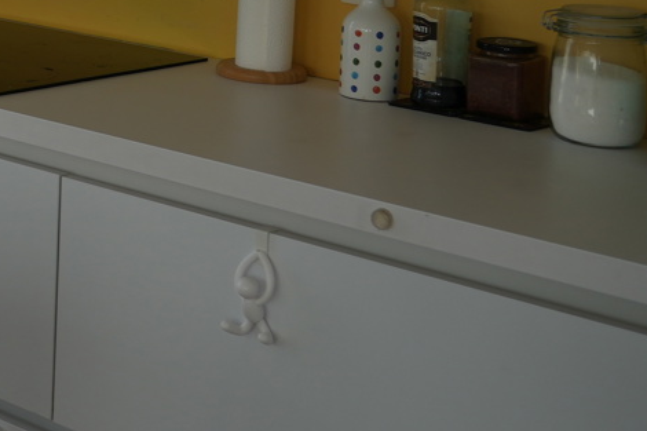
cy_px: -175
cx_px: -494
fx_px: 1653
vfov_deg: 14.1
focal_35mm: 92
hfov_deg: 18.0
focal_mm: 24
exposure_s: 1/160
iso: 160
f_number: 4
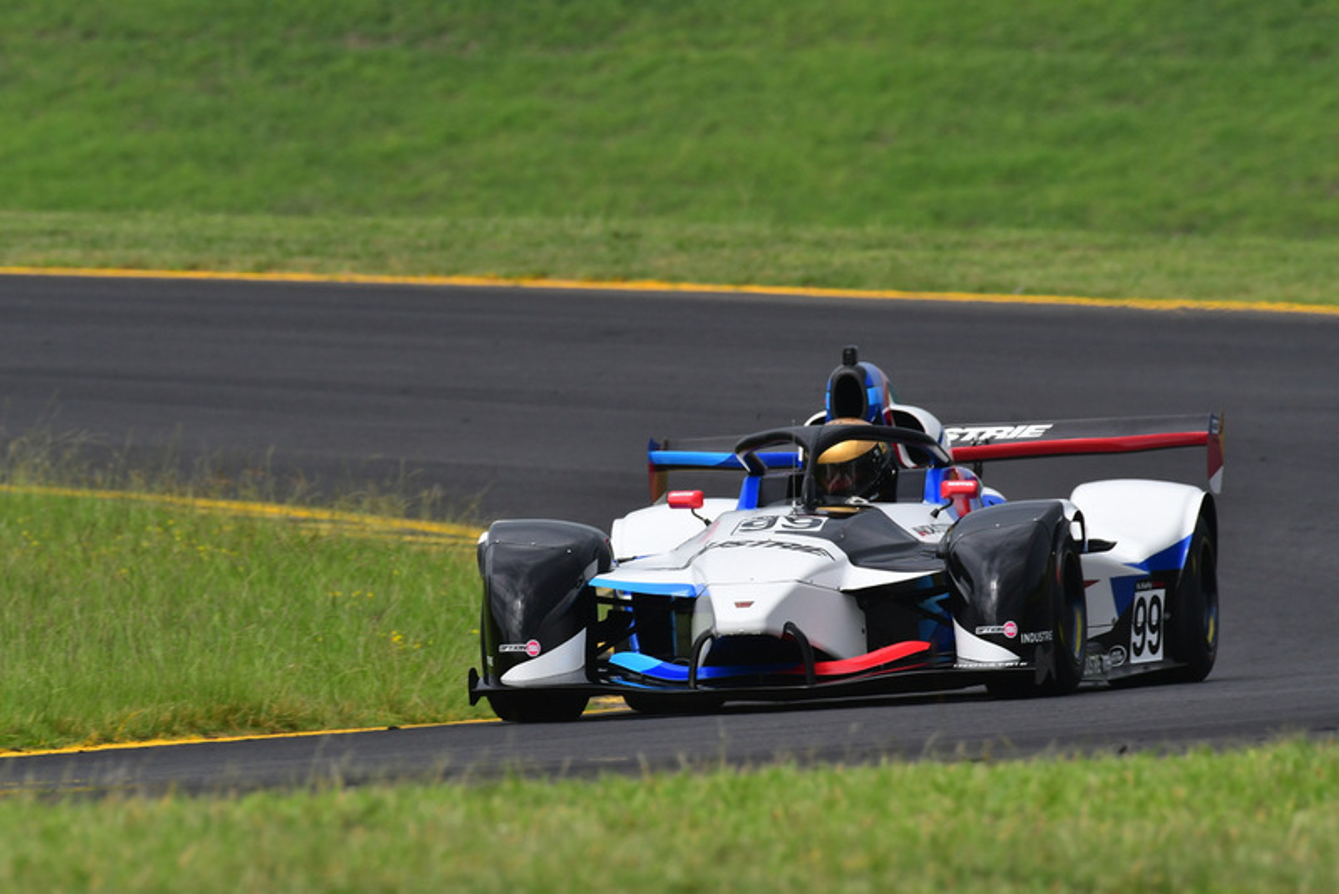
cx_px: 670
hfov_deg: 3.0
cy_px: 447
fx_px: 25672
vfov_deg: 2.0
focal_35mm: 690
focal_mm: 460
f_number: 10
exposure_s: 1/640
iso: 500
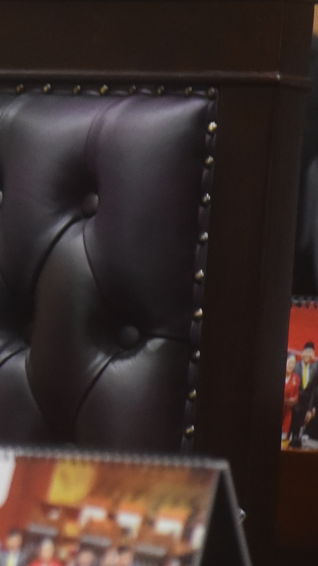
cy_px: 95
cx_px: -647
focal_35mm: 733
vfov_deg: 2.9
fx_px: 10984
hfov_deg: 1.6
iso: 2500
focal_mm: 200
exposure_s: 1/250
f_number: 4
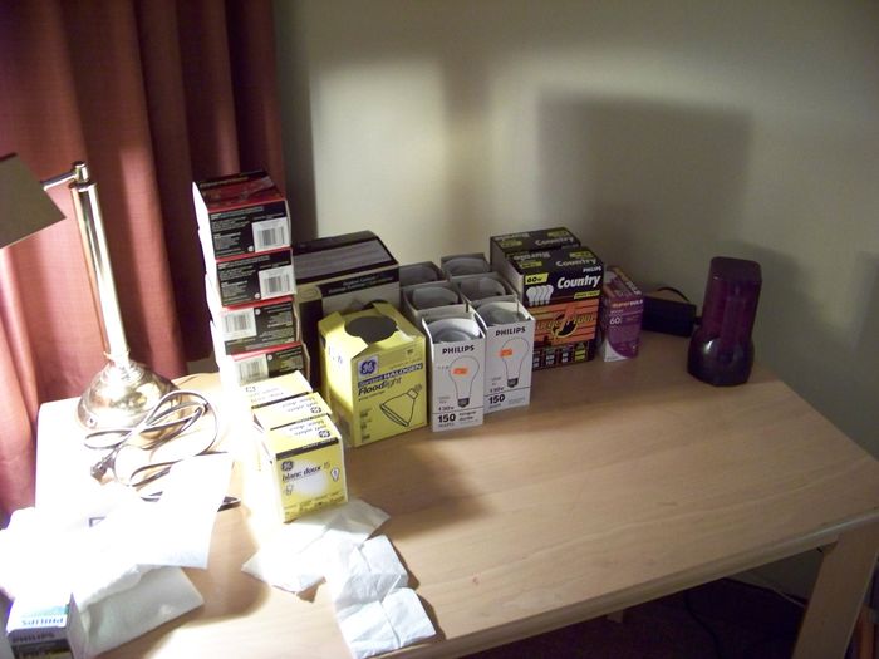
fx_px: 914
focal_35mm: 36
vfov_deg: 39.7
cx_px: 440
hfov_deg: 51.4
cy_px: 330
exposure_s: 1/8
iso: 400
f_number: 2.8
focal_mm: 5.85
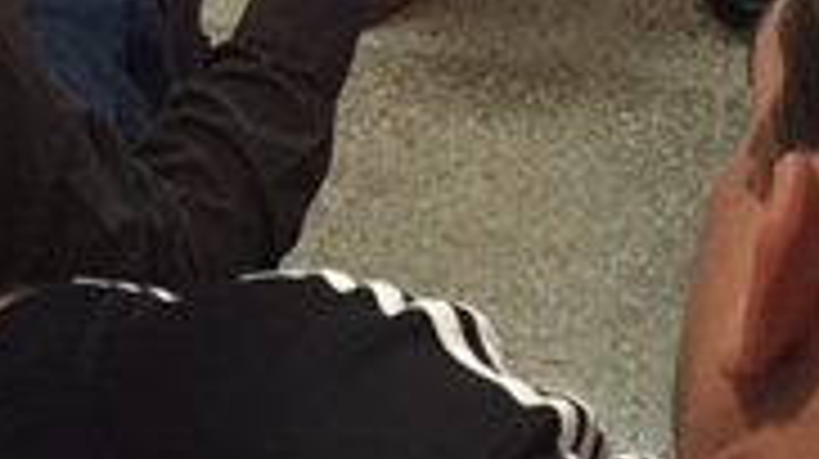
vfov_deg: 9.8
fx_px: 2408
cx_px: 338
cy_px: -580
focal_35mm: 111
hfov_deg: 19.3
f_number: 2.2
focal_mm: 4.15
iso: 250
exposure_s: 1/17
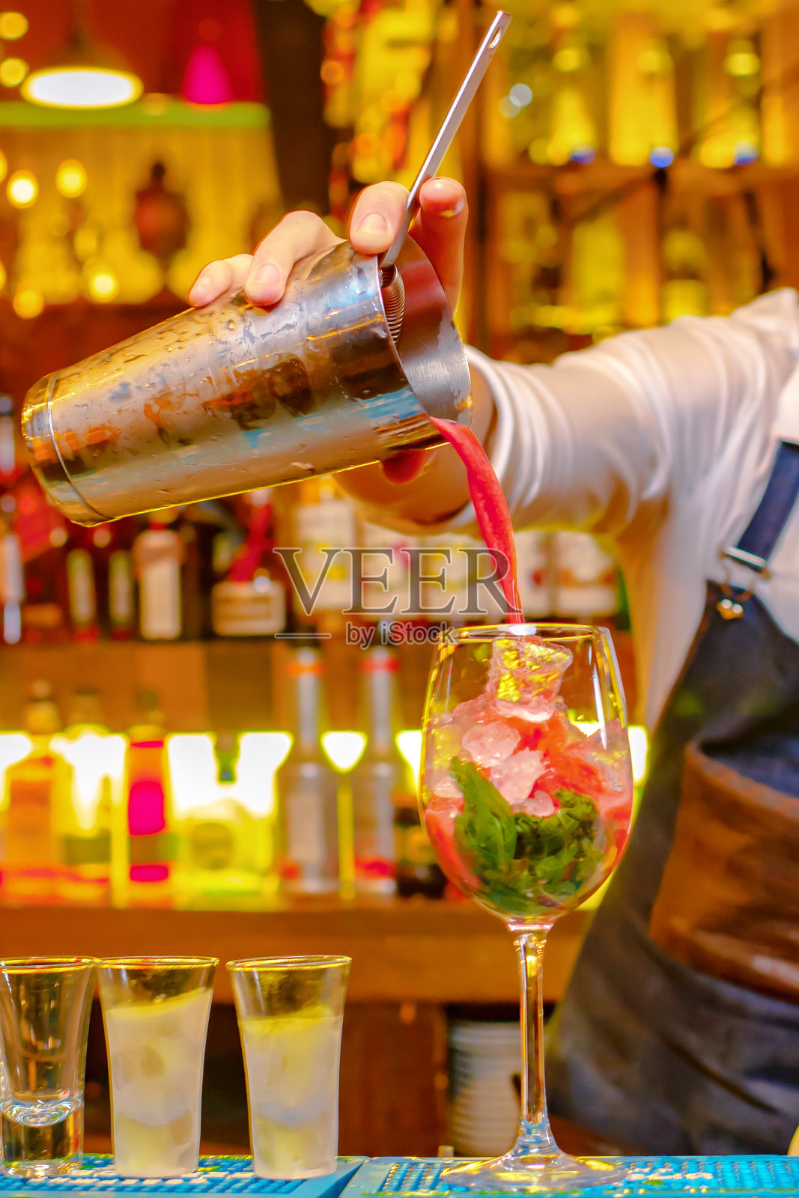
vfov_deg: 54.4
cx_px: 400
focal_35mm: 35
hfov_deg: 37.9
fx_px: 1165
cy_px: 599
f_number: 3.2
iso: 1600
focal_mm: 35
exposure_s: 1/30
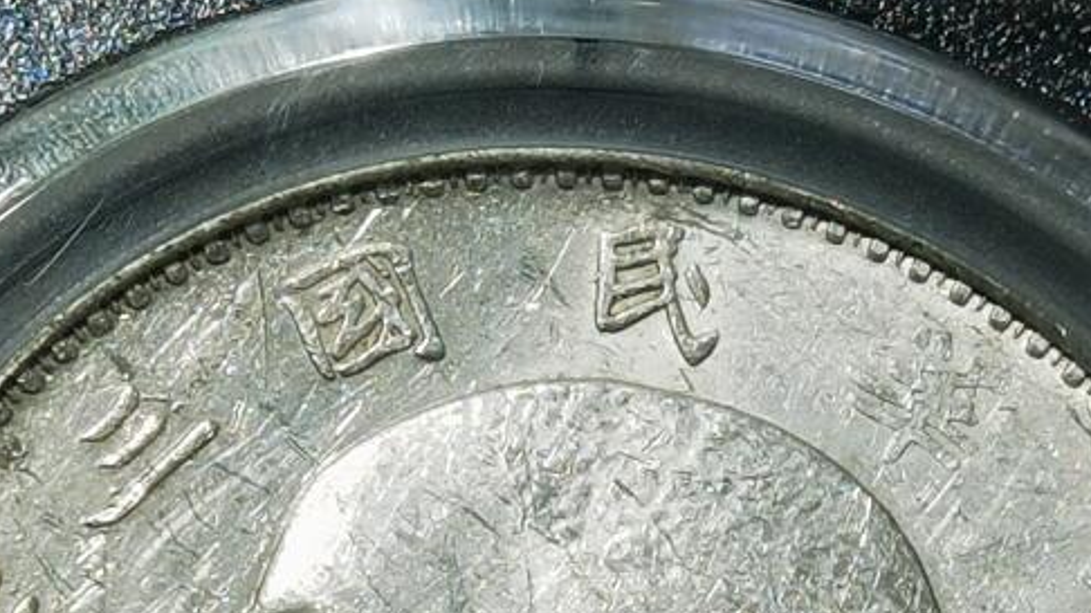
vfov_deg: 5.2
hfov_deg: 9.2
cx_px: 595
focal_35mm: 234
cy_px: 743
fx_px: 6767
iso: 50
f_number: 1.9
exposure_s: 1/152
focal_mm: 6.67
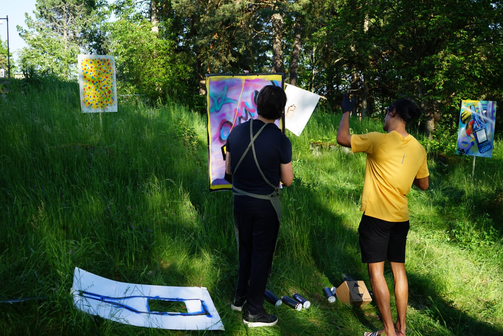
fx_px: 615
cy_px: 168
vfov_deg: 30.6
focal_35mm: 44
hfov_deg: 44.5
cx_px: 252
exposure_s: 1/100
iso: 100
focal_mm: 44
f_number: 6.3
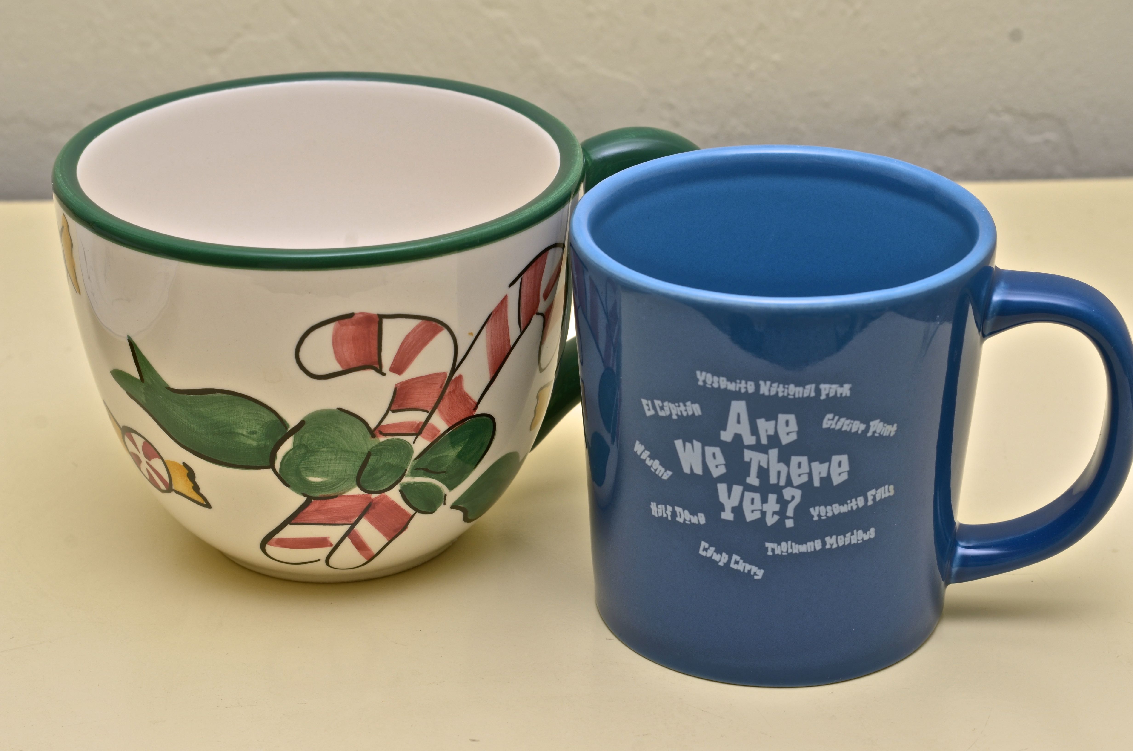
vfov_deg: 14.6
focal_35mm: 93
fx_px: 2921
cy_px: 376
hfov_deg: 22.0
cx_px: 566
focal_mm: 62
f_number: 10
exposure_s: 1/250
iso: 160
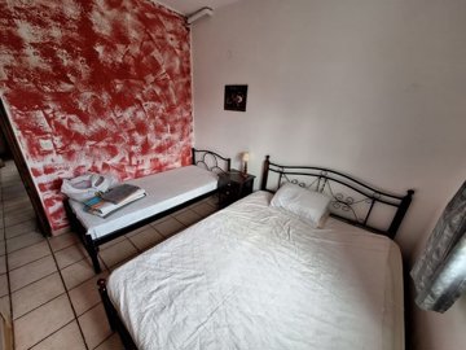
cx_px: 233
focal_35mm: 13
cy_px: 175
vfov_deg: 89.9
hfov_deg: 106.2
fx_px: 175
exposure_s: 1/50
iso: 160
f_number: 2.2
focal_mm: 1.74
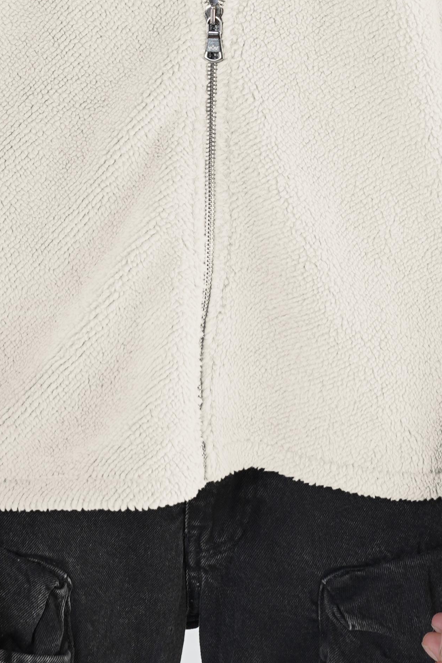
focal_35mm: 137
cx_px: 194
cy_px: -233
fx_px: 2523
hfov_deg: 10.0
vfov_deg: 14.3
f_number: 8
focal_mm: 43
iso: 200
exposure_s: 1/160
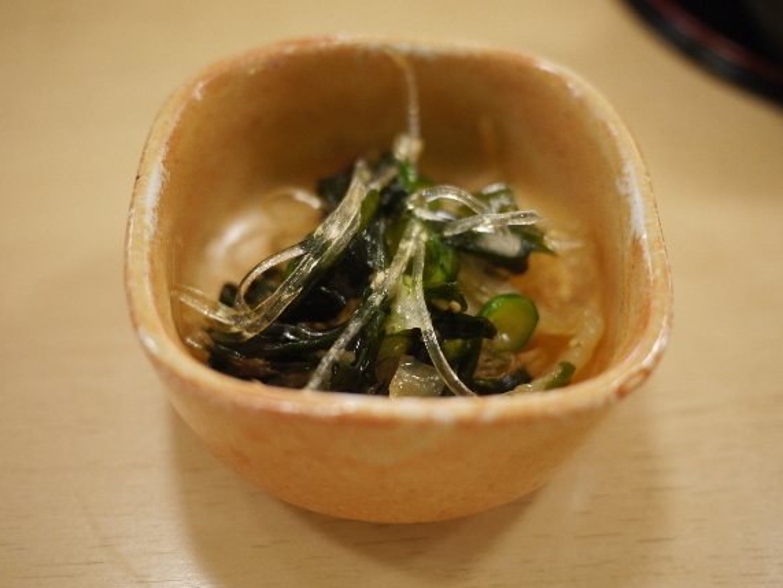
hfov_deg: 44.8
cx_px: 395
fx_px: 951
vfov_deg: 34.4
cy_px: 285
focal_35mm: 42
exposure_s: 1/30
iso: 250
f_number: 1.7
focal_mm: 20
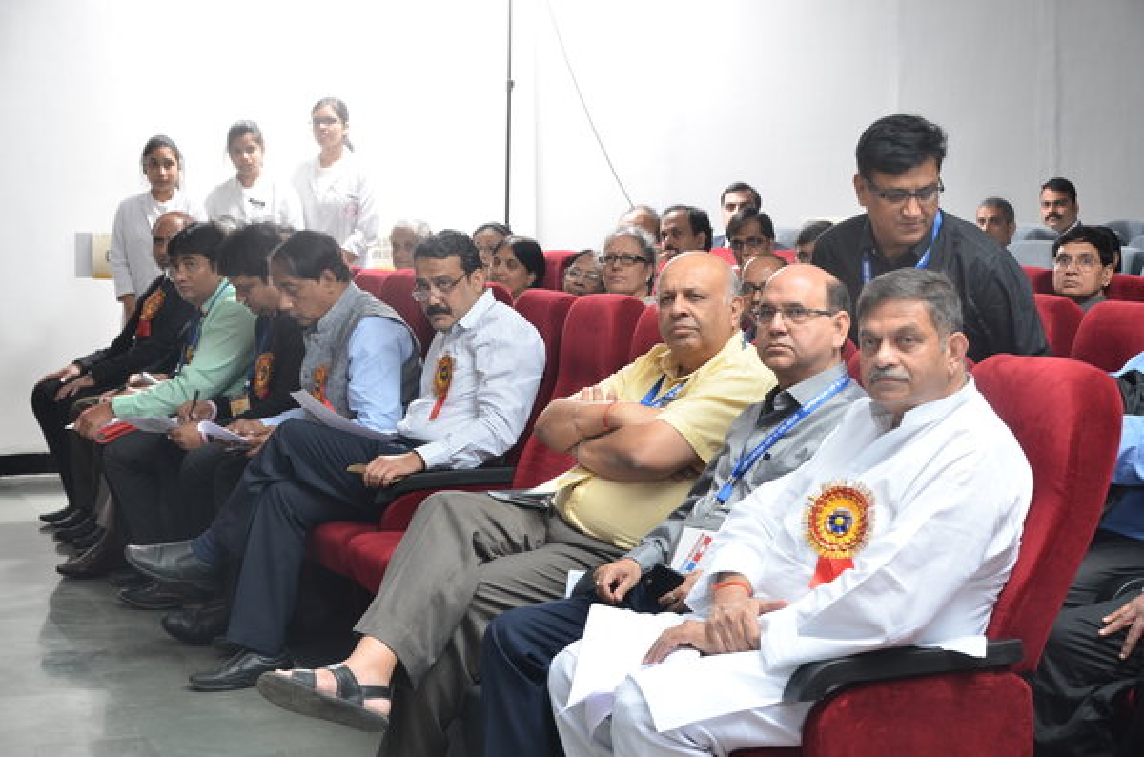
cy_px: 378
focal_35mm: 75
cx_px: 572
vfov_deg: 18.1
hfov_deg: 27.1
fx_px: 2378
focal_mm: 50
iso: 250
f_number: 7.1
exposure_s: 1/125
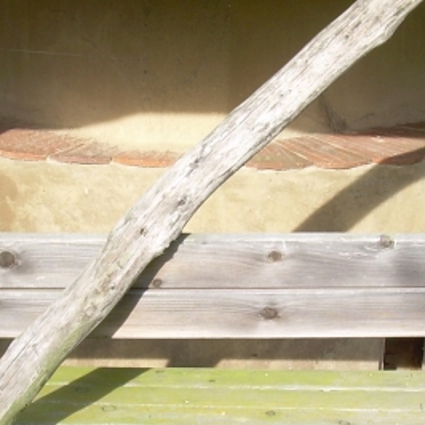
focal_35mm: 97
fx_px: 1347
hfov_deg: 17.9
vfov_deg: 17.9
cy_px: 243
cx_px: 260
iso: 50
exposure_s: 1/115
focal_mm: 6.3
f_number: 4.6
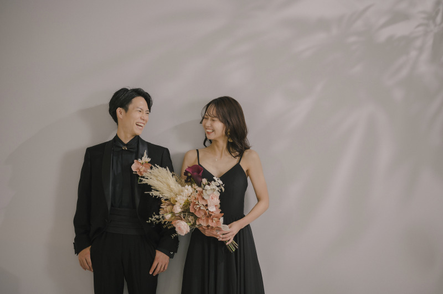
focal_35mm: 85
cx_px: 222
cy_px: 147
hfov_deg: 23.9
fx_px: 1045
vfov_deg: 16.0
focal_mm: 85
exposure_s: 1/125
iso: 250
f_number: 2
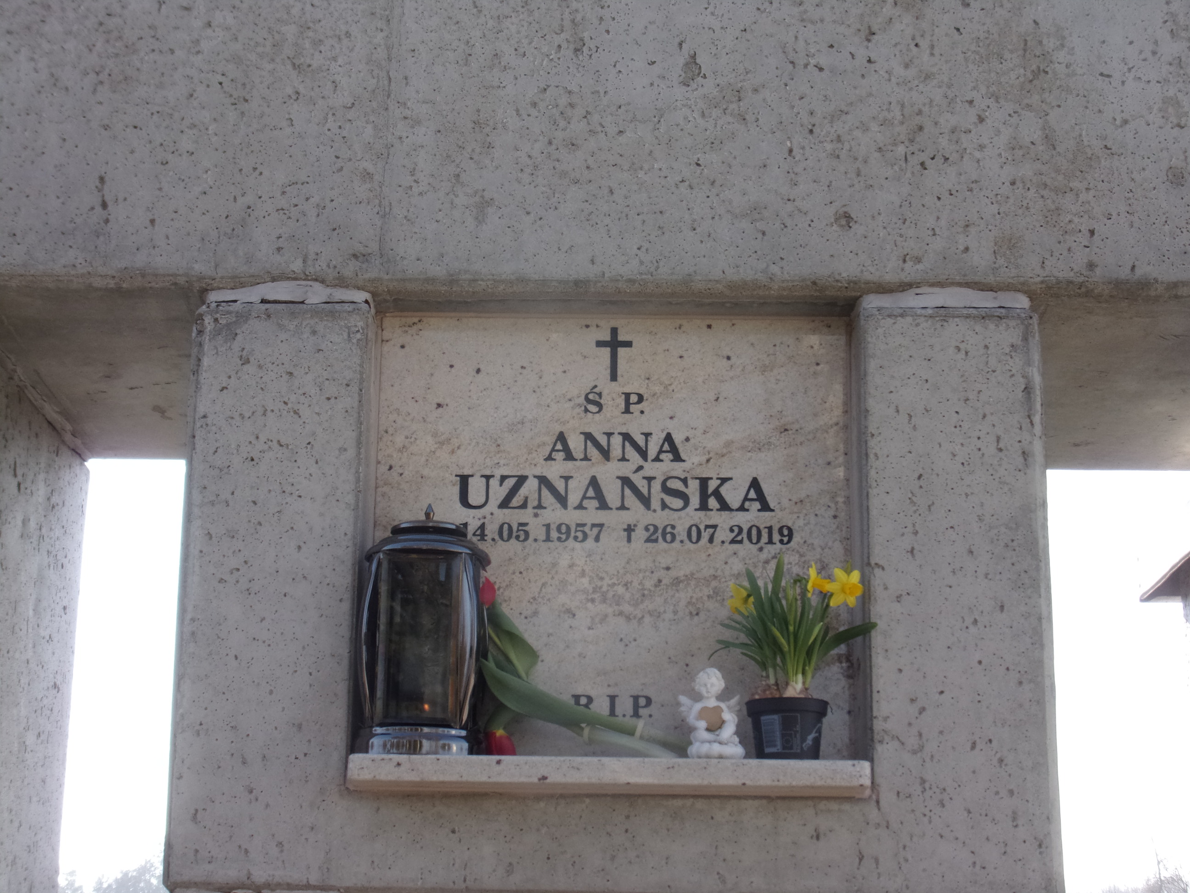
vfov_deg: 27.0
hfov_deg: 35.5
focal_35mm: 54
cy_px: 446
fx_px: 1856
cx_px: 595
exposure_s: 1/220
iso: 80
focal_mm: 9.8
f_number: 4.3
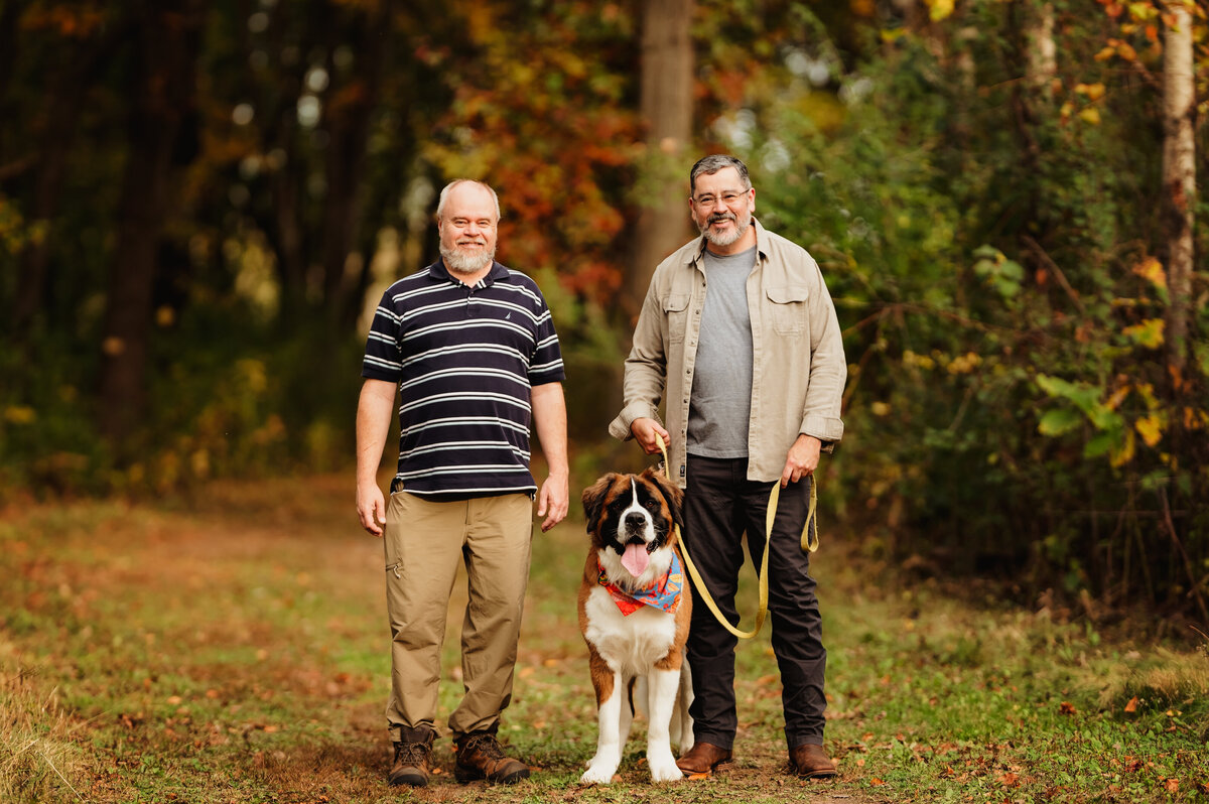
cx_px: 604
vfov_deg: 10.1
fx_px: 4530
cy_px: 402
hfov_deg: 15.2
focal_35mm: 135
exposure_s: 1/1000
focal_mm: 135
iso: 250
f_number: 1.8
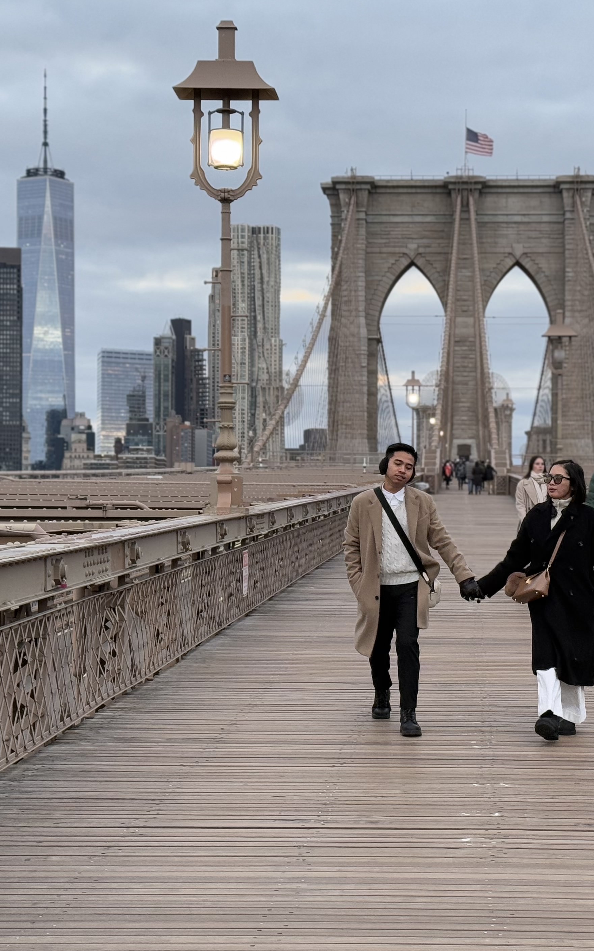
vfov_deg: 28.2
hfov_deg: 17.8
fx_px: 1891
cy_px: 467
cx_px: 411
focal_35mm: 73
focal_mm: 6.76
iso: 100
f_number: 1.78
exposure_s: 1/87
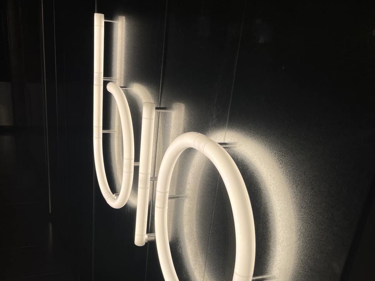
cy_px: 216
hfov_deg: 48.9
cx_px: 171
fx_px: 412
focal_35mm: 38
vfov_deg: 36.7
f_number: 1.6
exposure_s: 1/454
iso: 50
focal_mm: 5.1
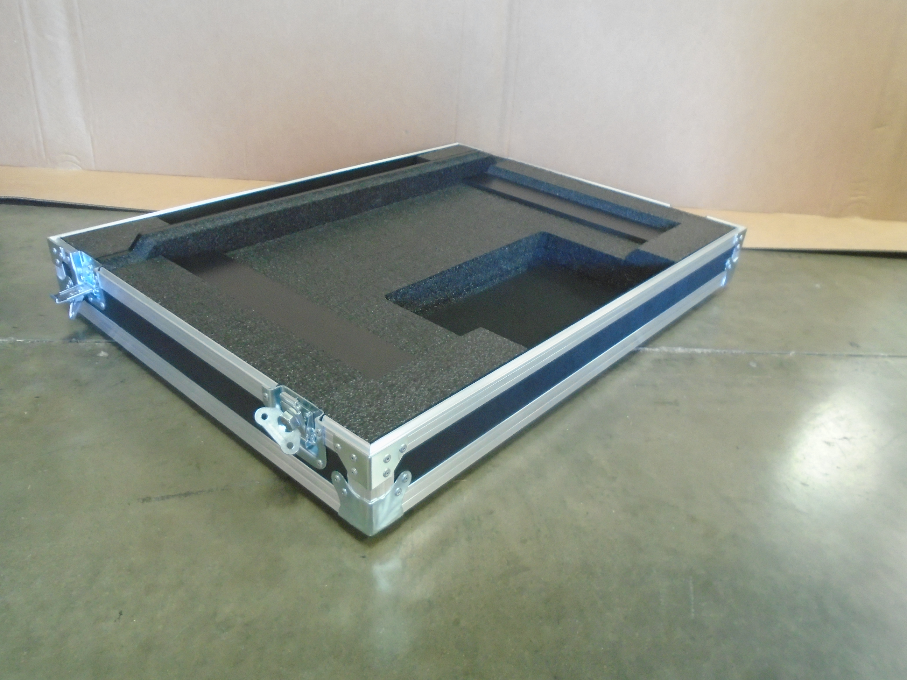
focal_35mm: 26
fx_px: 681
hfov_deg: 67.3
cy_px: 340
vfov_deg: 53.1
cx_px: 454
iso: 400
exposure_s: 1/25
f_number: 3.2
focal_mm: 4.6
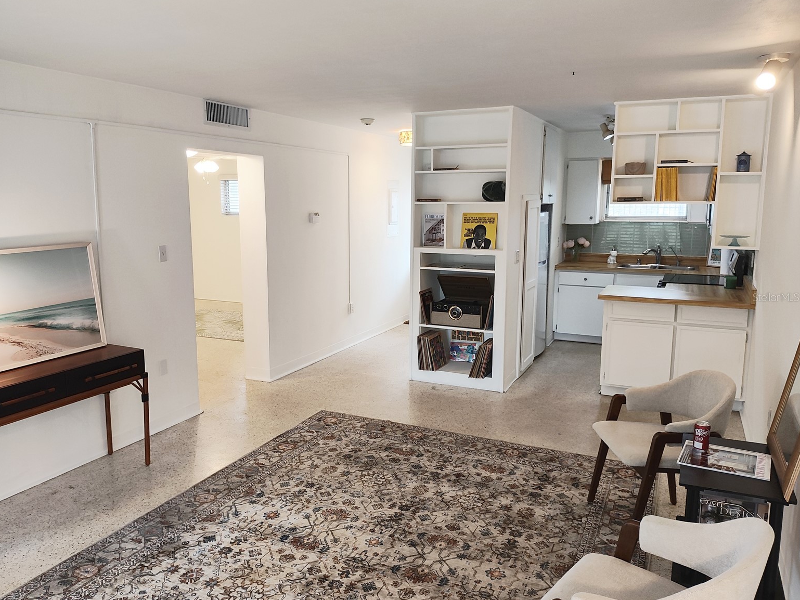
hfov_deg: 67.3
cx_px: 385
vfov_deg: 53.1
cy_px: 297
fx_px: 601
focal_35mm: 26
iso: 321
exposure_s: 1/60.1
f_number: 1.5
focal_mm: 4.15
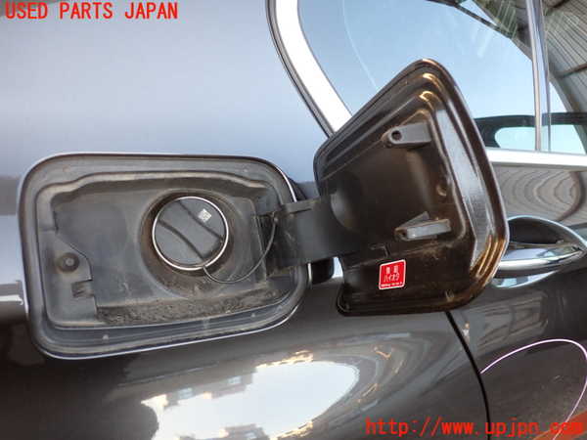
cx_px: 294
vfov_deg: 46.8
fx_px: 509
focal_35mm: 30
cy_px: 220
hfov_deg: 60.0
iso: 160
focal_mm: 5.4
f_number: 2.3
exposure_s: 1/60
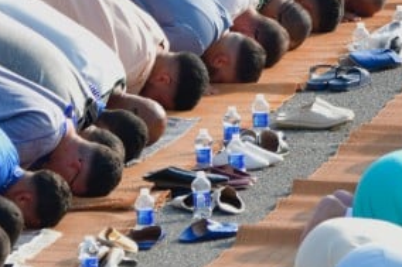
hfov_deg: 2.4
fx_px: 9441
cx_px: -386
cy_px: 49
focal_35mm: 846
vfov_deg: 1.6
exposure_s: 1/250
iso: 100
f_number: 5.6
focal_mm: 200
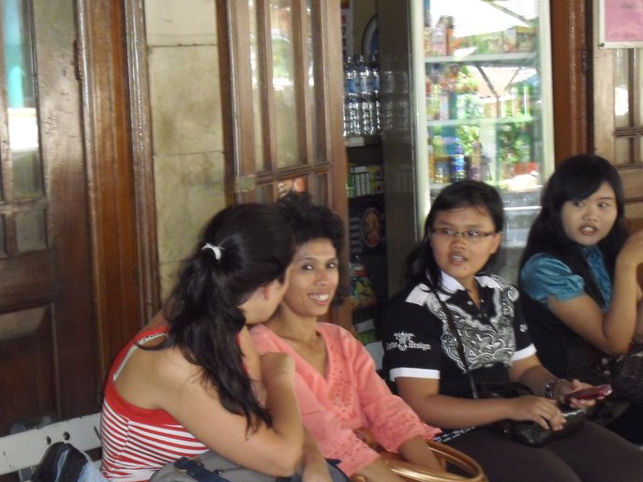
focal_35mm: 97
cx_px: 299
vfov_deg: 15.2
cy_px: 354
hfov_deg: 20.2
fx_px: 1802
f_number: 3.8
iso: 400
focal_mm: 10.7
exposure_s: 1/60
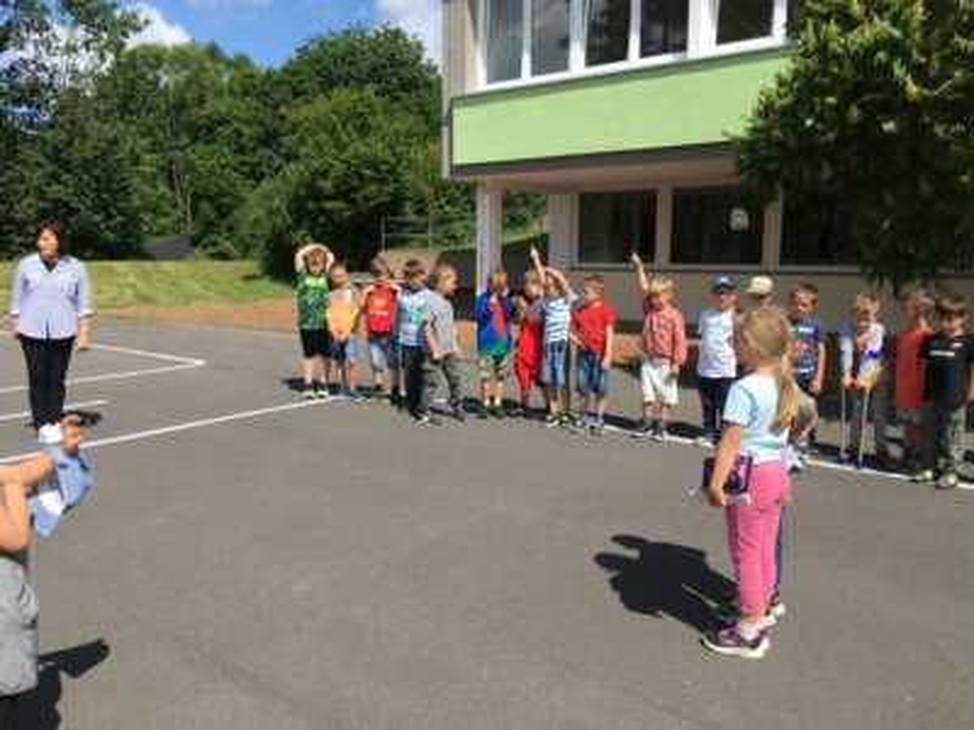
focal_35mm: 29
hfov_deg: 61.7
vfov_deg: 48.2
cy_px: 365
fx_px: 816
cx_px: 487
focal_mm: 4.15
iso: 25
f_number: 2.2
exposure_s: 1/1538
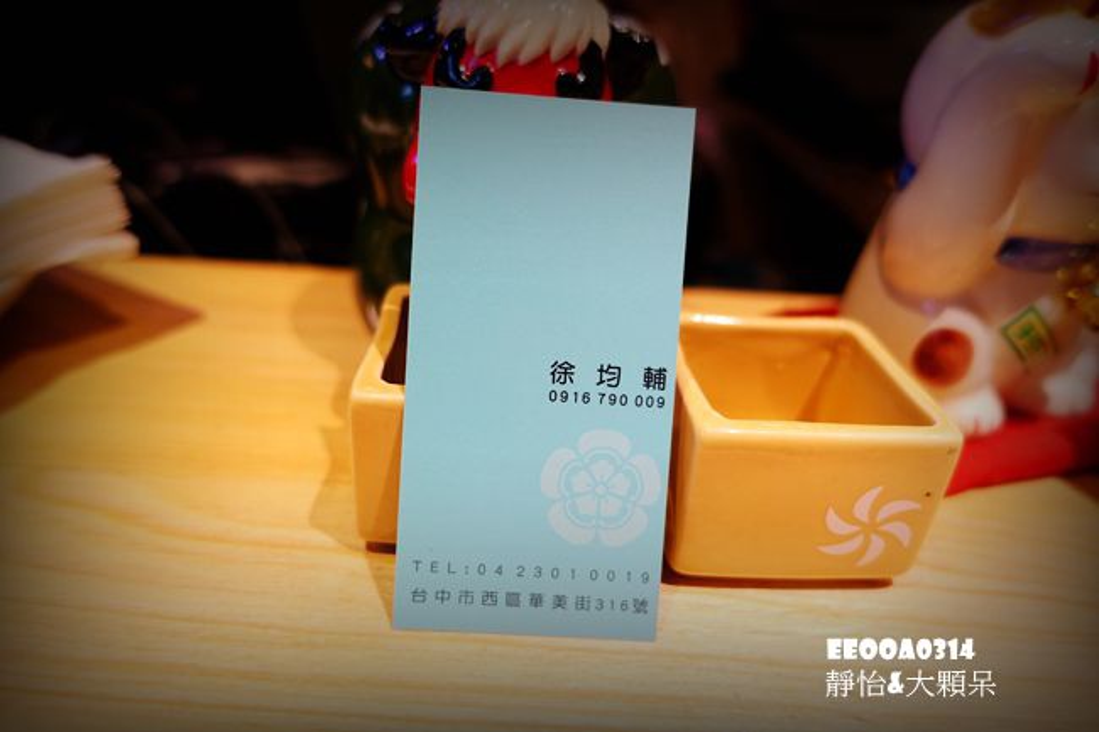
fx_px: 732
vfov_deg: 53.1
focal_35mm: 24
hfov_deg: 73.8
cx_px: 550
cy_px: 366
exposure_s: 1/30
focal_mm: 8.8
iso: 160
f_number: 1.8
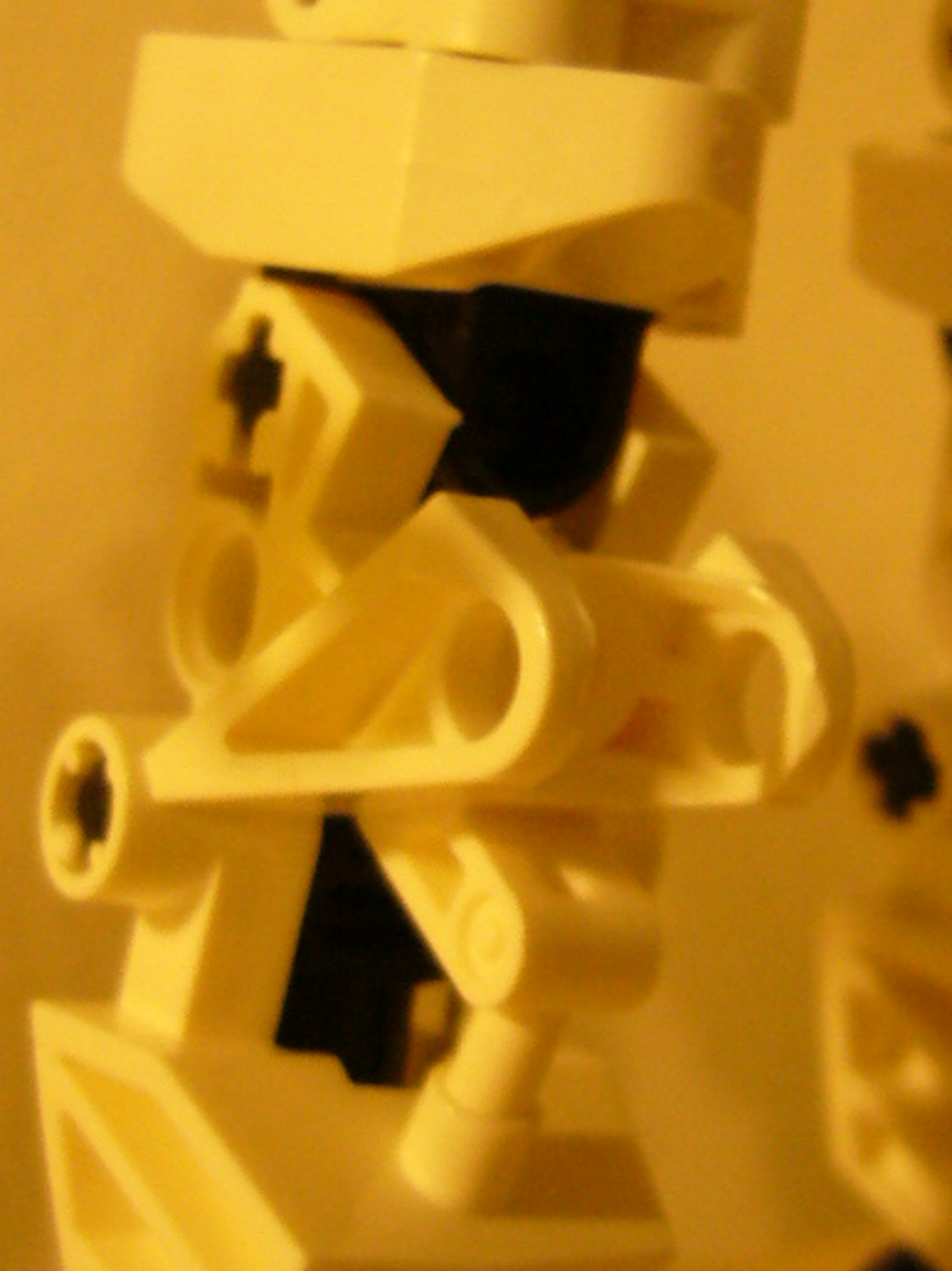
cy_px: 654
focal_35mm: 87
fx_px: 3192
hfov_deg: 16.8
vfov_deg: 22.5
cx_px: 809
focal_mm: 5.8
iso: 200
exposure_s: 1/13
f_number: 2.8
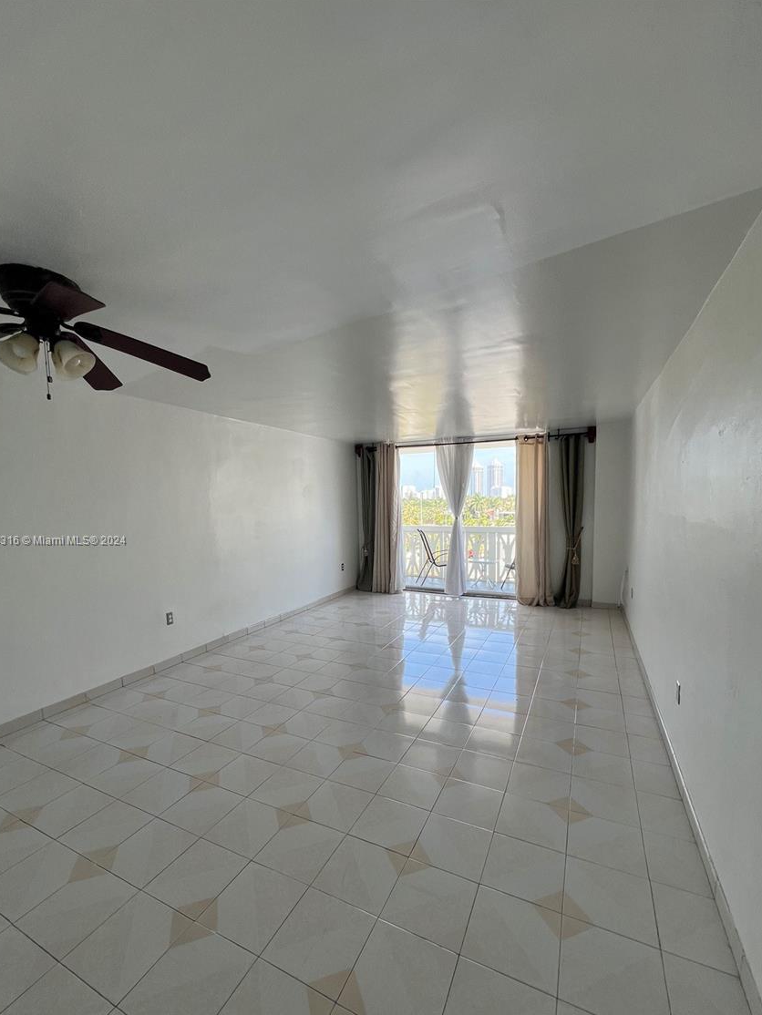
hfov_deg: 85.7
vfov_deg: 101.9
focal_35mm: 14
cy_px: 541
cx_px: 369
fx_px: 411
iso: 32
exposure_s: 1/196
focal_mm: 1.57
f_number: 1.8
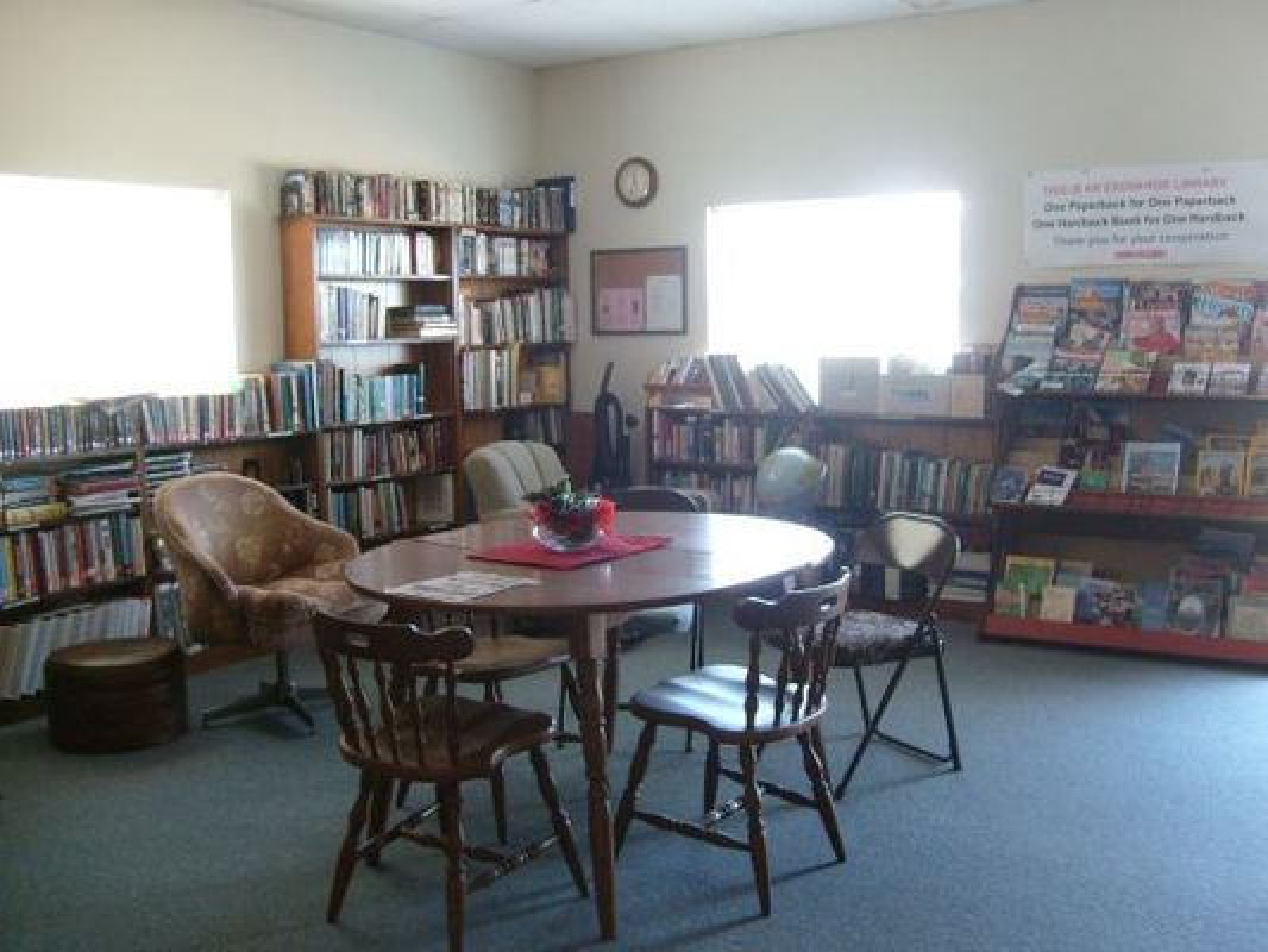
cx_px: 634
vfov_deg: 40.7
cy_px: 476
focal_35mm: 35
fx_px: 1282
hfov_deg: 52.6
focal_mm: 5.8
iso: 200
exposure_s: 1/30
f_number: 2.8
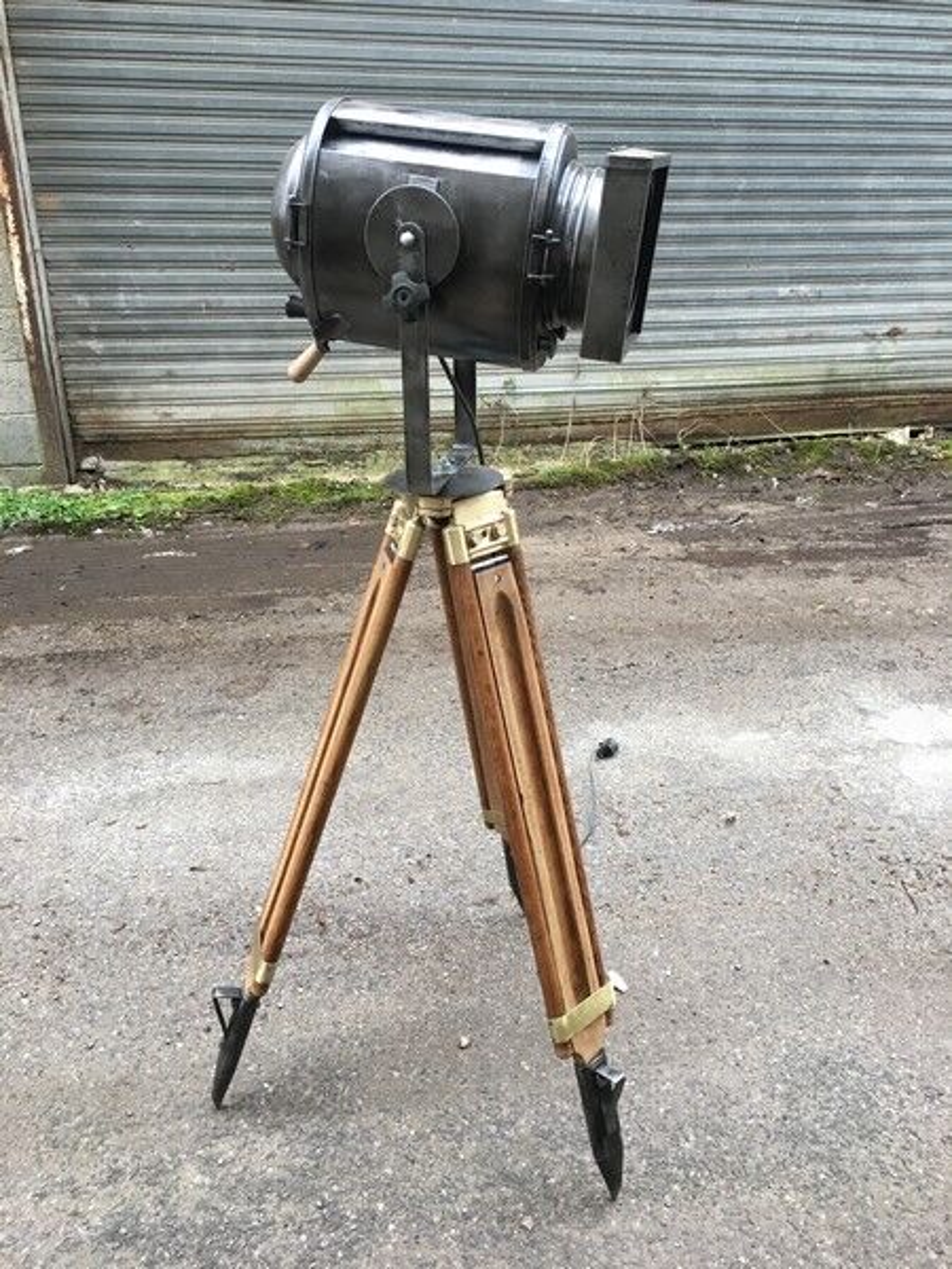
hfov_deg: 48.2
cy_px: 634
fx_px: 1063
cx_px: 476
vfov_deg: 61.7
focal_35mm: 29
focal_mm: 4.15
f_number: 2.2
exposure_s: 1/33
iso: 40
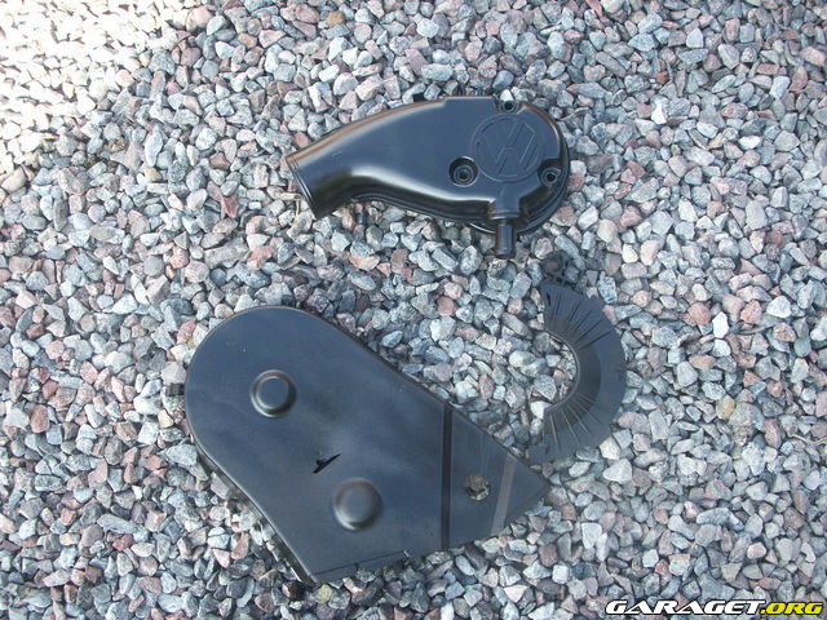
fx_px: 884
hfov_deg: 50.1
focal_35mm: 37
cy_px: 310
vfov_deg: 38.7
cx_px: 414
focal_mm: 7.7
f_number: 3.5
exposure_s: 1/60
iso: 50
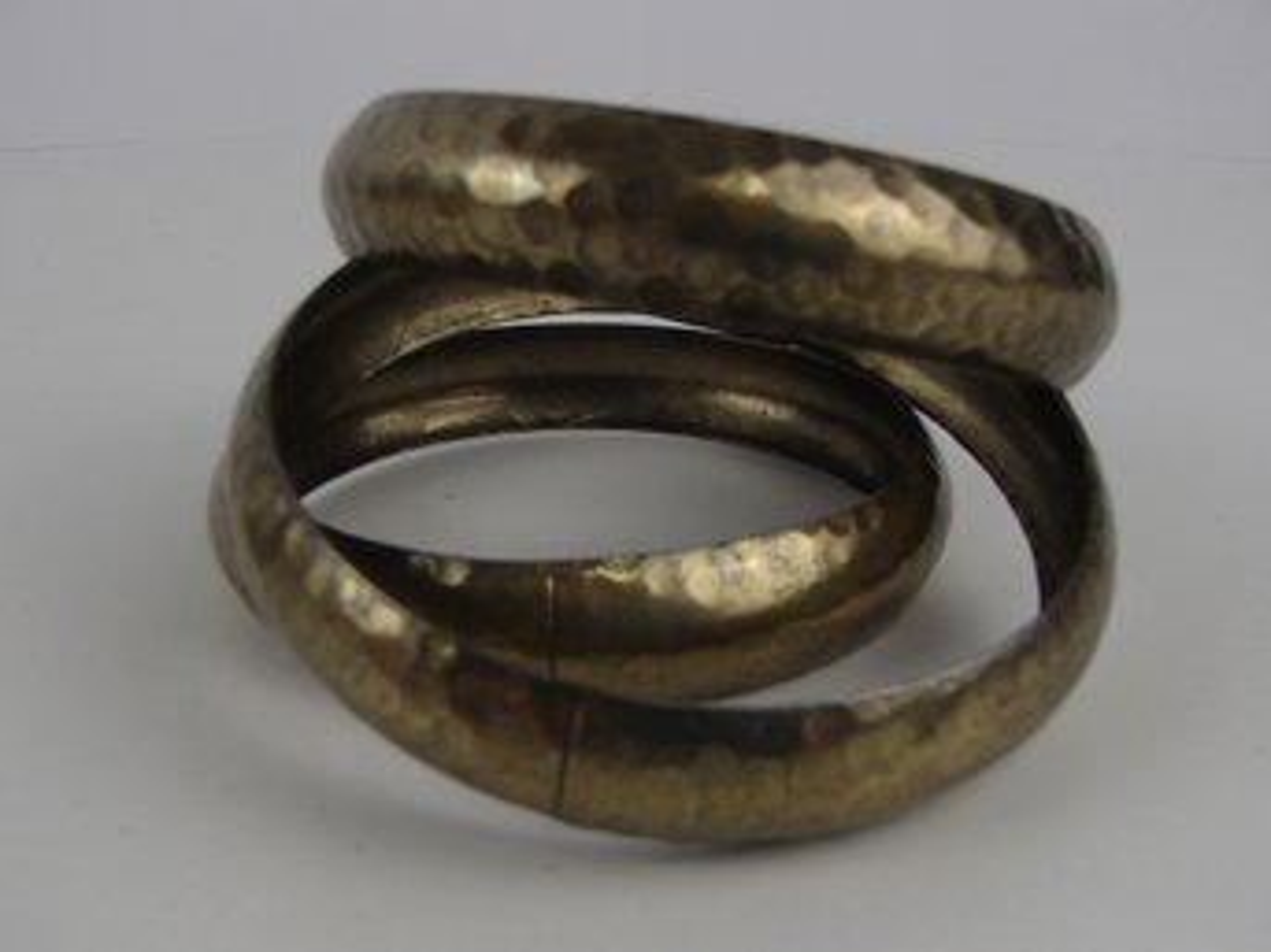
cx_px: 636
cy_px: 476
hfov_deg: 50.2
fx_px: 1358
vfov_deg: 38.6
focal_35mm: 37
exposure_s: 1/160
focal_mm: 6.64
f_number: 4.7
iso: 200
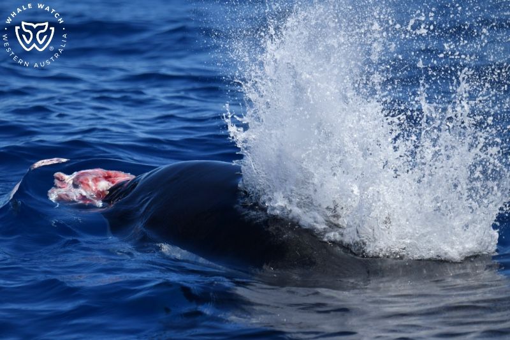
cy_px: 170
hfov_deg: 5.4
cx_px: 255
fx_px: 5382
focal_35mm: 380
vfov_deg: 3.6
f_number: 6
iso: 800
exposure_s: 1/8000
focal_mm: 380
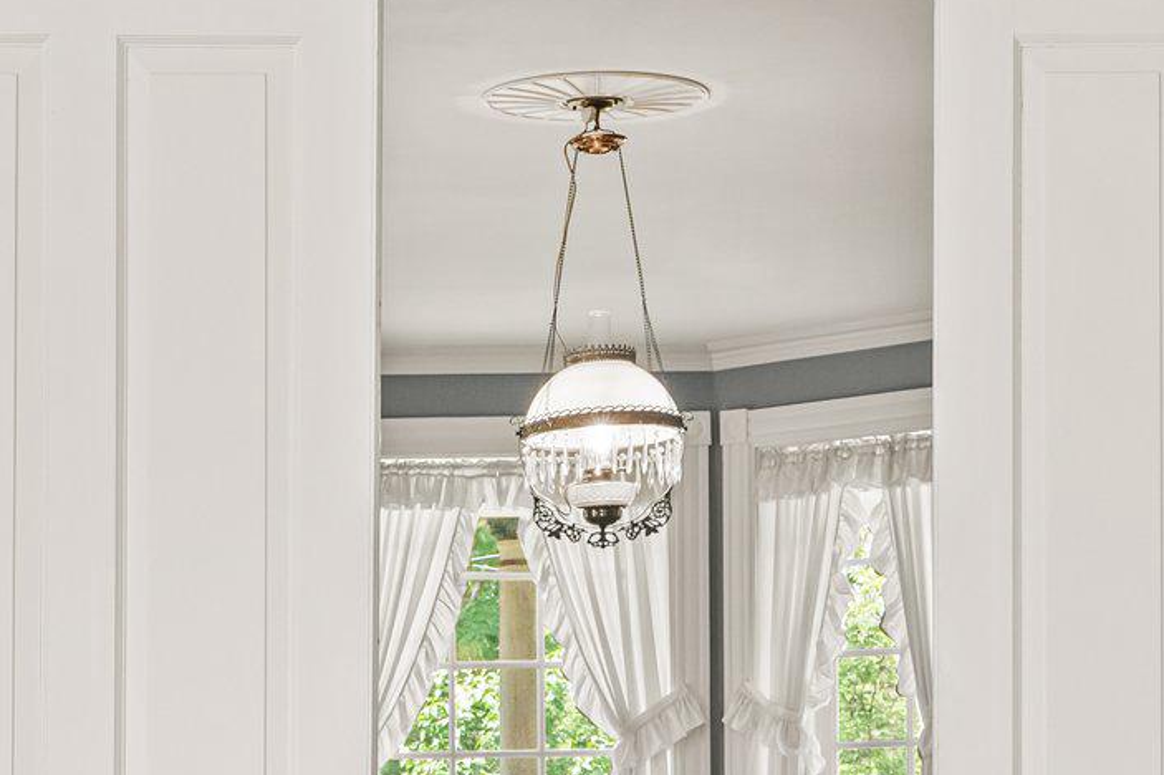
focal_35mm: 102
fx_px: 3296
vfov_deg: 13.2
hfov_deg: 19.9
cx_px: 859
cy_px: 827
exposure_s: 1/20
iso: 640
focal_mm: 35
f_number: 8
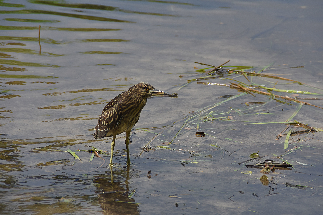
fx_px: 2691
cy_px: 108
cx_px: 162
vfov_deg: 4.6
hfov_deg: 6.9
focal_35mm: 300
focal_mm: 200
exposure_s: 1/800
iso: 400
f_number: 8
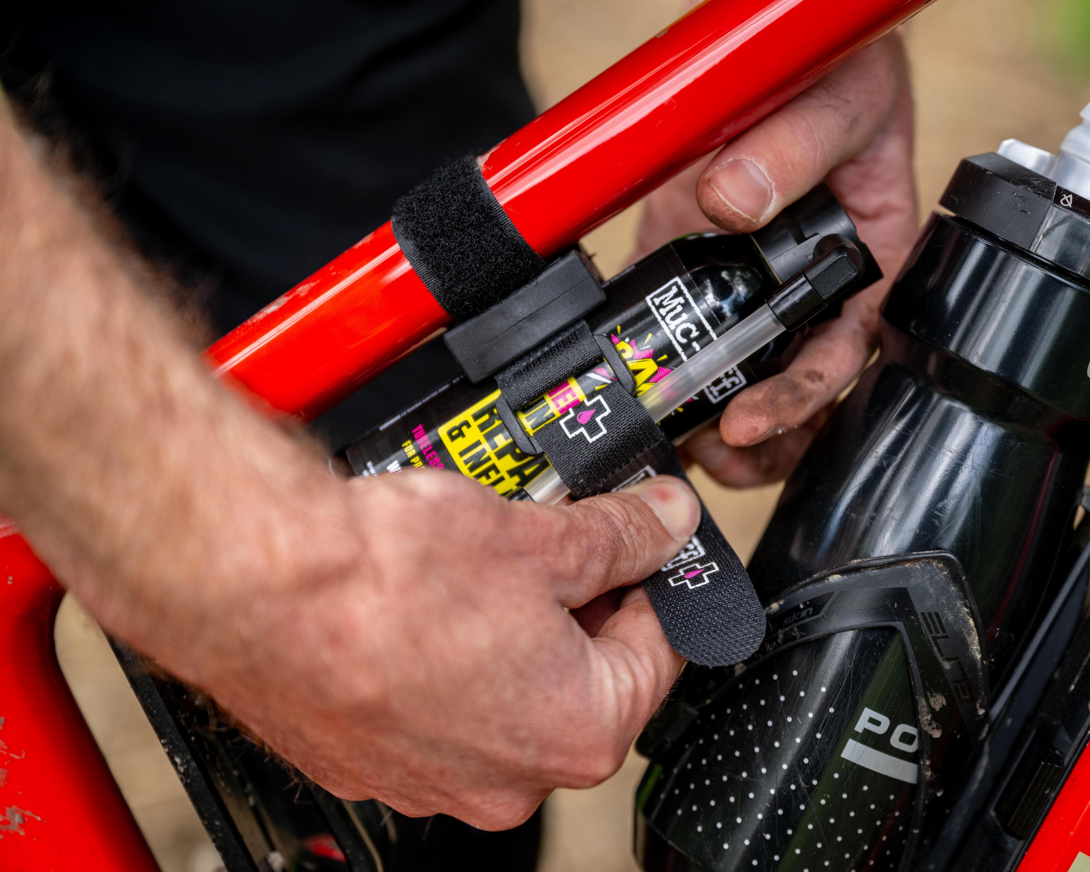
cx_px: 648
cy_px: 436
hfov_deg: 24.1
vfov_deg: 19.4
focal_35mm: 79
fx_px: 2548
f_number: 2.8
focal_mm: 70
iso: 400
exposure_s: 1/500
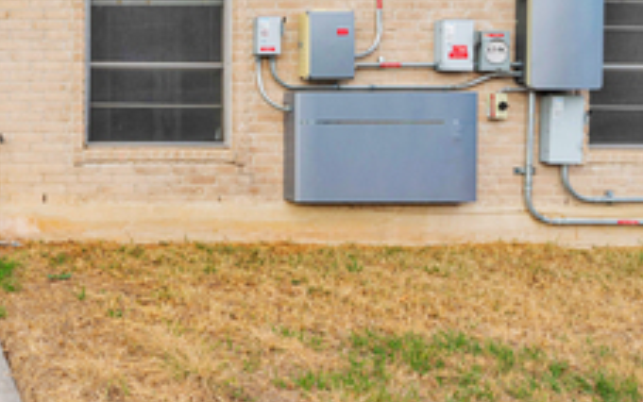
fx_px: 806
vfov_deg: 27.5
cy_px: 81
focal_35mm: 46
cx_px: -108
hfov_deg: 35.3
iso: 250
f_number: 11
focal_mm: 16
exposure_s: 1/100
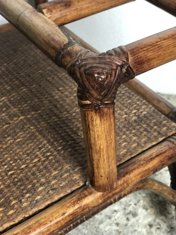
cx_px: 91
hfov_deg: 26.6
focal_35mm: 55
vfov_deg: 34.9
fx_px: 373
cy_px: 111
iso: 125
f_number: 2.4
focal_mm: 6
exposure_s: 1/25
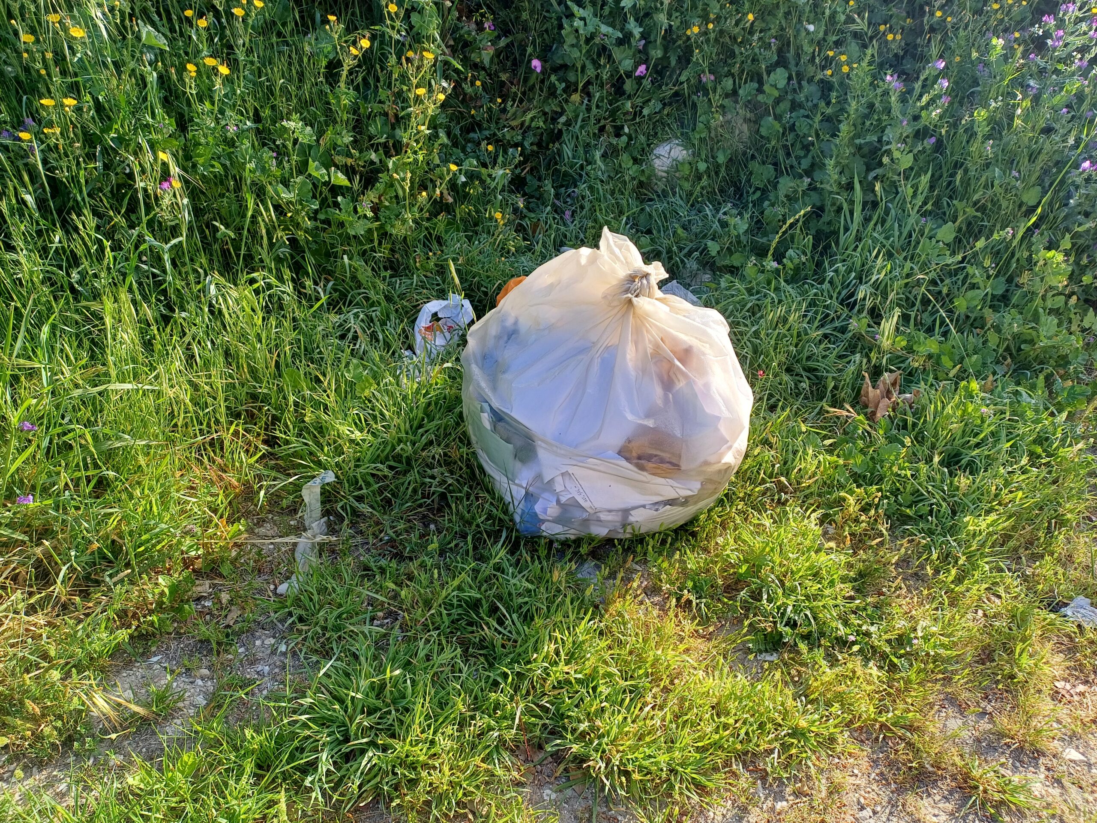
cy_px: 412
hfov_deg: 69.4
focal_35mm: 25
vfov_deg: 54.9
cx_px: 548
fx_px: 792
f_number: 1.8
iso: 50
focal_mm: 4.65
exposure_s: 1/323
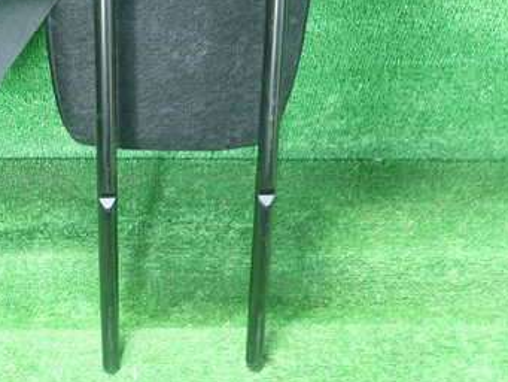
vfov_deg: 32.4
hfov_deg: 42.1
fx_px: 646
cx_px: 152
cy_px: 104
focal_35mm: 44
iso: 400
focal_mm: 4.5
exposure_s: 1/30
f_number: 2
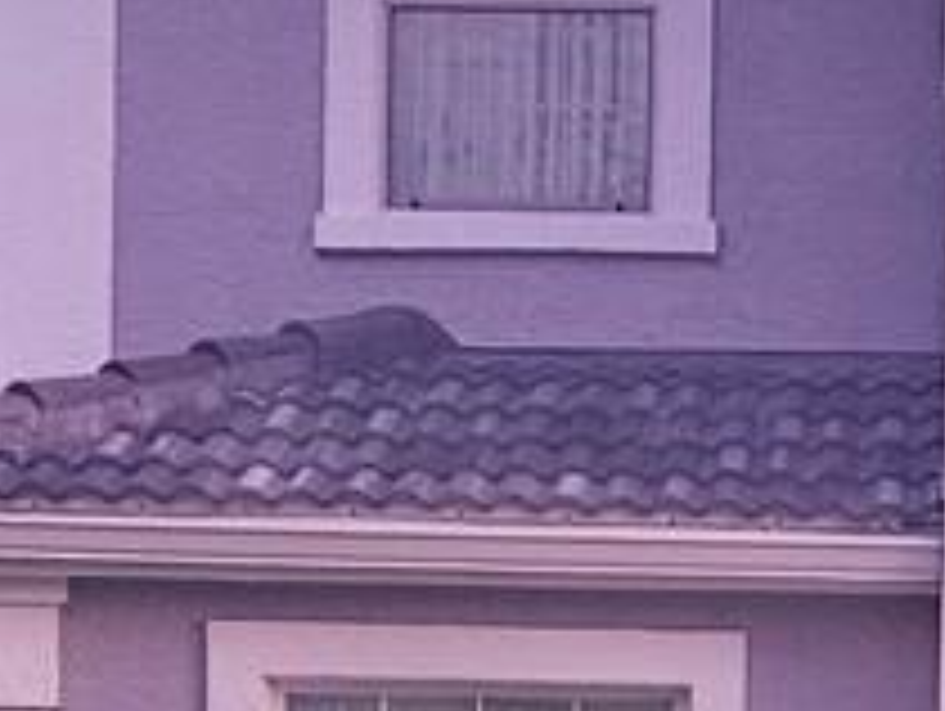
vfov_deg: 8.2
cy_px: 1256
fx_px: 4783
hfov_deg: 11.2
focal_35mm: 175
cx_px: 788
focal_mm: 5.4
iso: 800
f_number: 1.8
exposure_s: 1/120
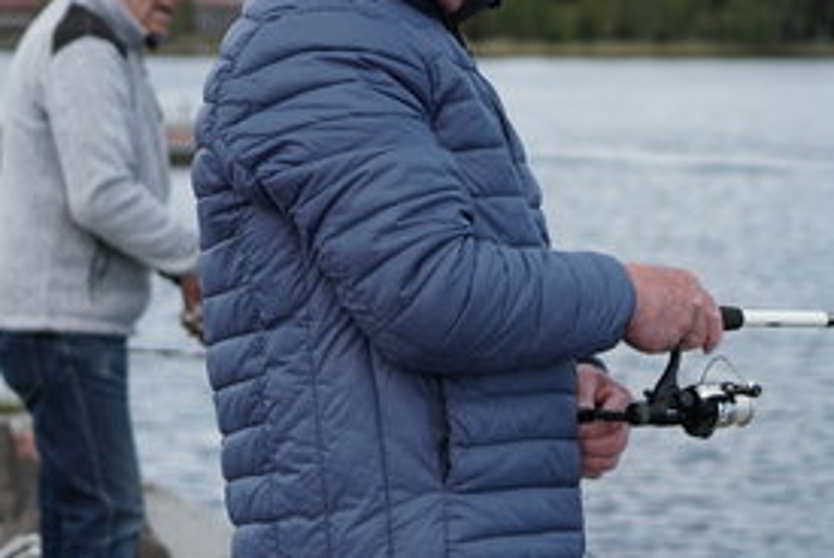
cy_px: 202
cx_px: 616
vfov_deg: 11.2
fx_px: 2833
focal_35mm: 122
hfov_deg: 16.7
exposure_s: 1/2000
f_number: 2
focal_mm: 35
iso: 100
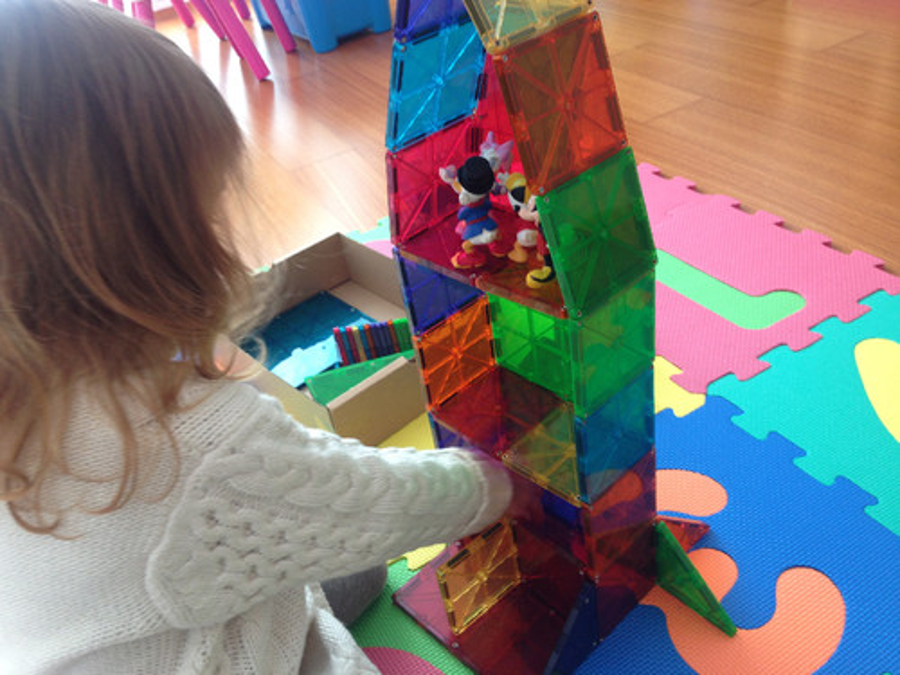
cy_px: 338
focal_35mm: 33
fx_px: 858
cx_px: 450
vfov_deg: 42.9
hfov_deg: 55.4
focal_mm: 4.12
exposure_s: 1/20
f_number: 2.4
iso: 50
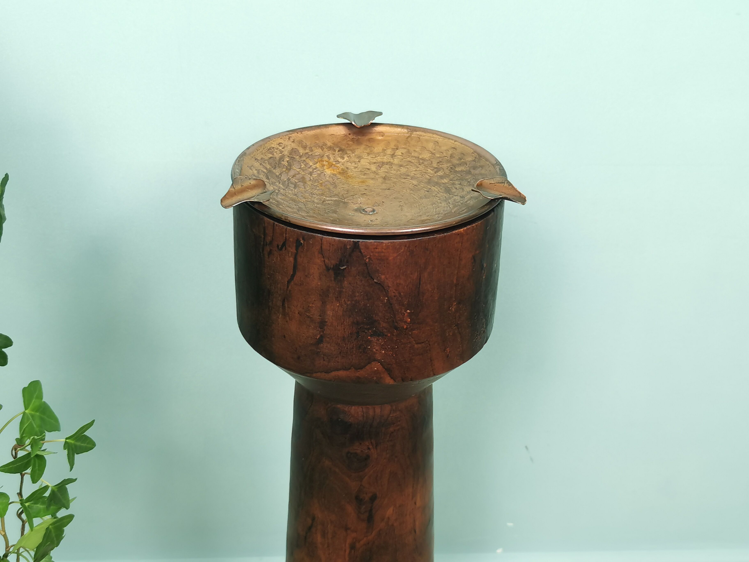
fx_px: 930
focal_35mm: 43
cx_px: 374
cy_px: 281
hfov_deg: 43.9
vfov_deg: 33.6
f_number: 1.8
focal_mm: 5.58
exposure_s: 1/50
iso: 100
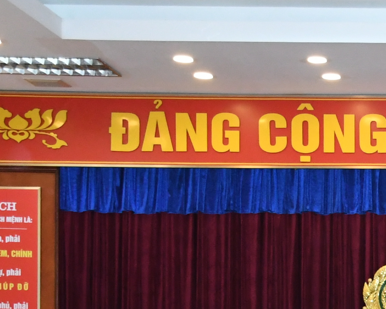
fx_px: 1839
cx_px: 726
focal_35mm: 161
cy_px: 454
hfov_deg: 11.1
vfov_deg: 9.4
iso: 2500
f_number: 5.6
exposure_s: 1/200
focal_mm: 26
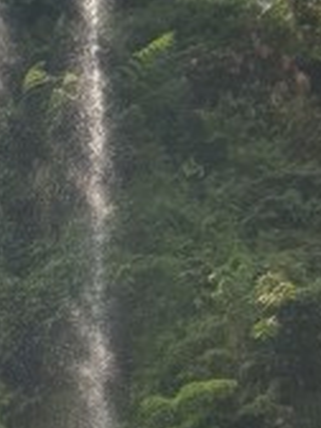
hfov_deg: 15.3
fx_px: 1150
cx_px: -69
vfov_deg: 18.7
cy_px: 639
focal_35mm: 93
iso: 40
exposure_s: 1/1980
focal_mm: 4.2
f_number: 1.7
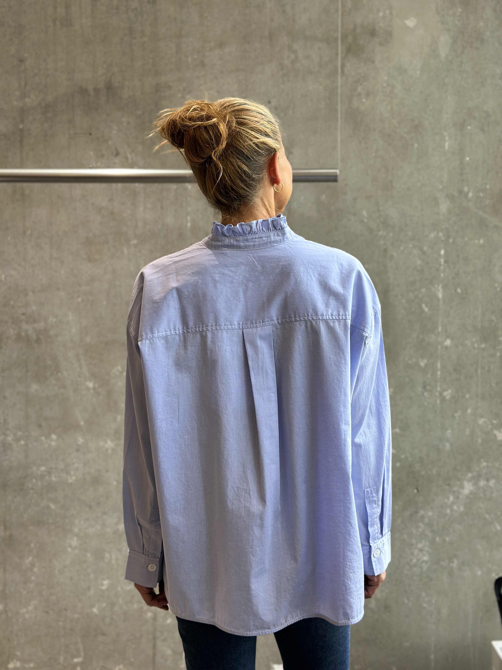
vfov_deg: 39.7
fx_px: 928
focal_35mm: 48
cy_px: 335
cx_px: 251
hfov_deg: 30.3
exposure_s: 1/160
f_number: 1.78
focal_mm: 6.86
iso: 125
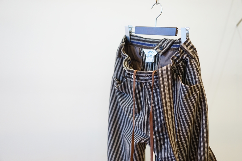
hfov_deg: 35.7
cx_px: 123
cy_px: 80
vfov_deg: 24.2
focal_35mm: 56
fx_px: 376
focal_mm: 55
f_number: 2
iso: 200
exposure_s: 1/60
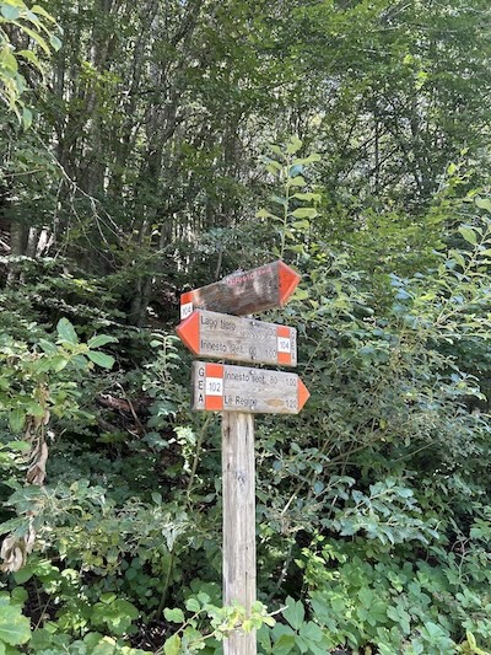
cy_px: 328
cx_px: 246
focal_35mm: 26
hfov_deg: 53.1
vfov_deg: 67.3
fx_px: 492
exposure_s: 1/121
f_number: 1.5
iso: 80
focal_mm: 5.7
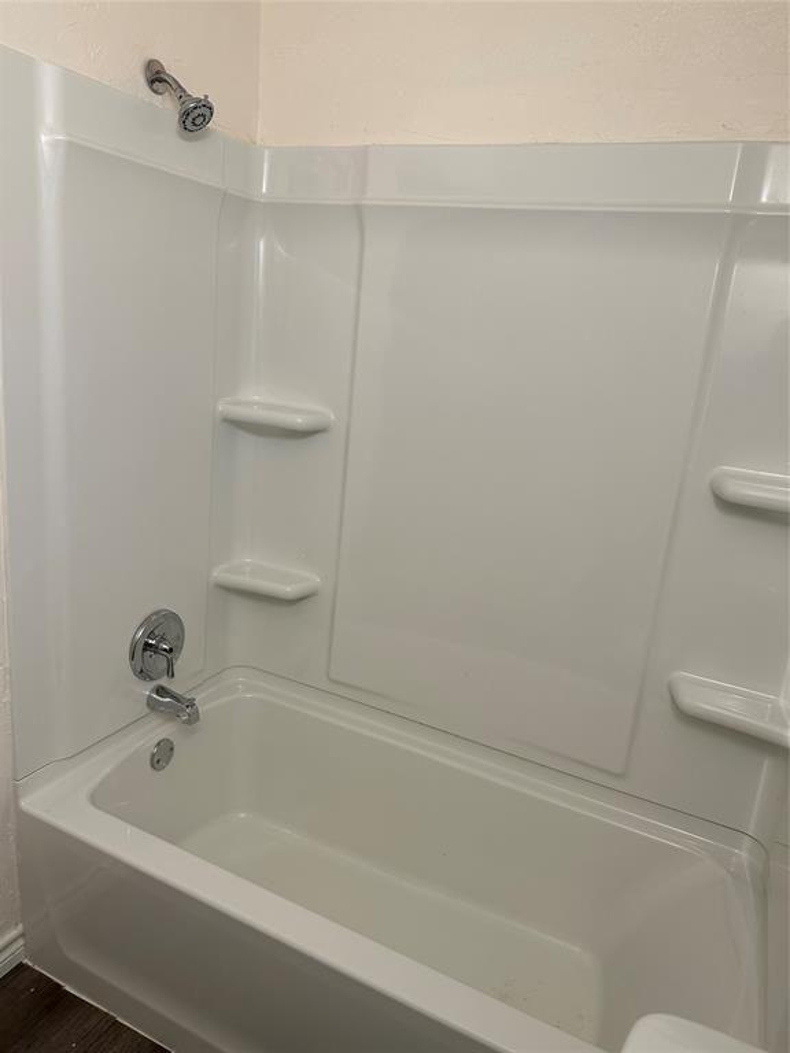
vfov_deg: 71.6
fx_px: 730
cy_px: 526
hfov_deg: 56.8
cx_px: 395
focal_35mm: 24
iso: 125
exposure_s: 1/131
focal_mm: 6.86
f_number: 1.78
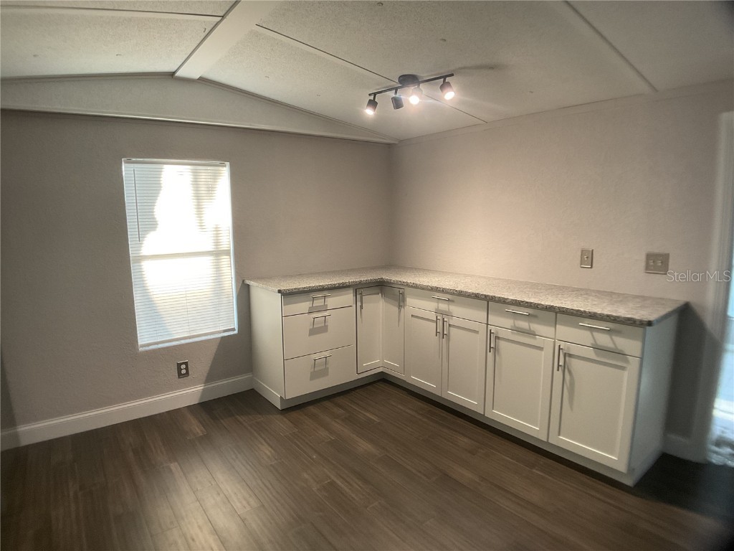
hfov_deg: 61.7
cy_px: 276
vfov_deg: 48.2
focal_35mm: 29
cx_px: 367
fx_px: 615
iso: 80
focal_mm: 3
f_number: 1.8
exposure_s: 1/60
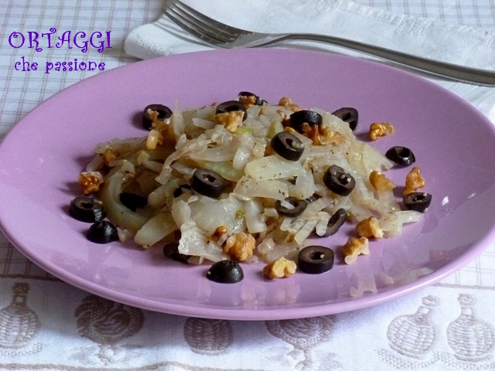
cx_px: 248
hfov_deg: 14.0
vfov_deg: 10.5
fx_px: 2016
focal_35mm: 141
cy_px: 186
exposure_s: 1/6
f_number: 5.1
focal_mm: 25.2
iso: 800
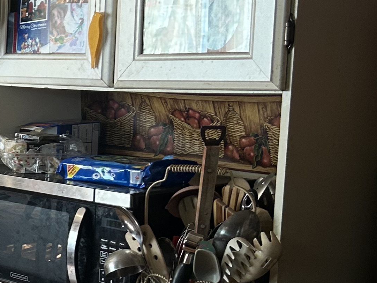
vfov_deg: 15.2
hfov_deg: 17.2
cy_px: 203
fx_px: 1057
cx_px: -265
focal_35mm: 97
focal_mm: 5.7
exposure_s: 1/60
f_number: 1.5
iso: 80
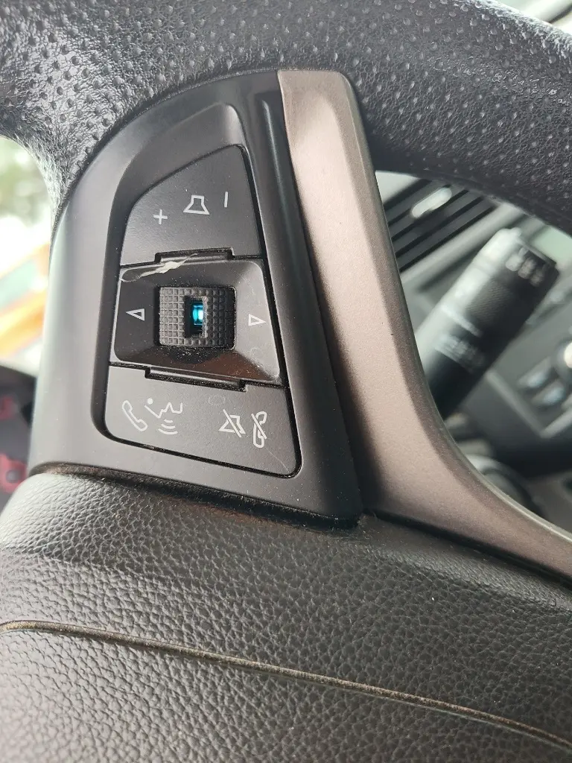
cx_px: 286
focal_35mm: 23
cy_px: 382
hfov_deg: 58.9
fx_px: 507
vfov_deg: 73.9
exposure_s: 1/120
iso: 111
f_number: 1.8
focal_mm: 5.56
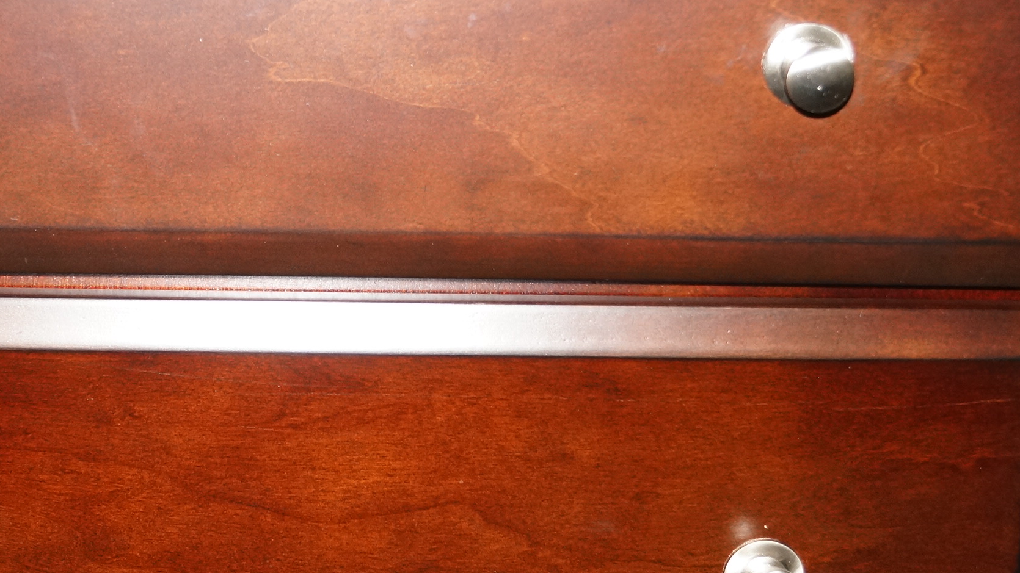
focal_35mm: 69
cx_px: 302
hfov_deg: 30.2
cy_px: 85
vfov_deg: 17.3
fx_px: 1866
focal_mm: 30
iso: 800
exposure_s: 1/60
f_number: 4.5
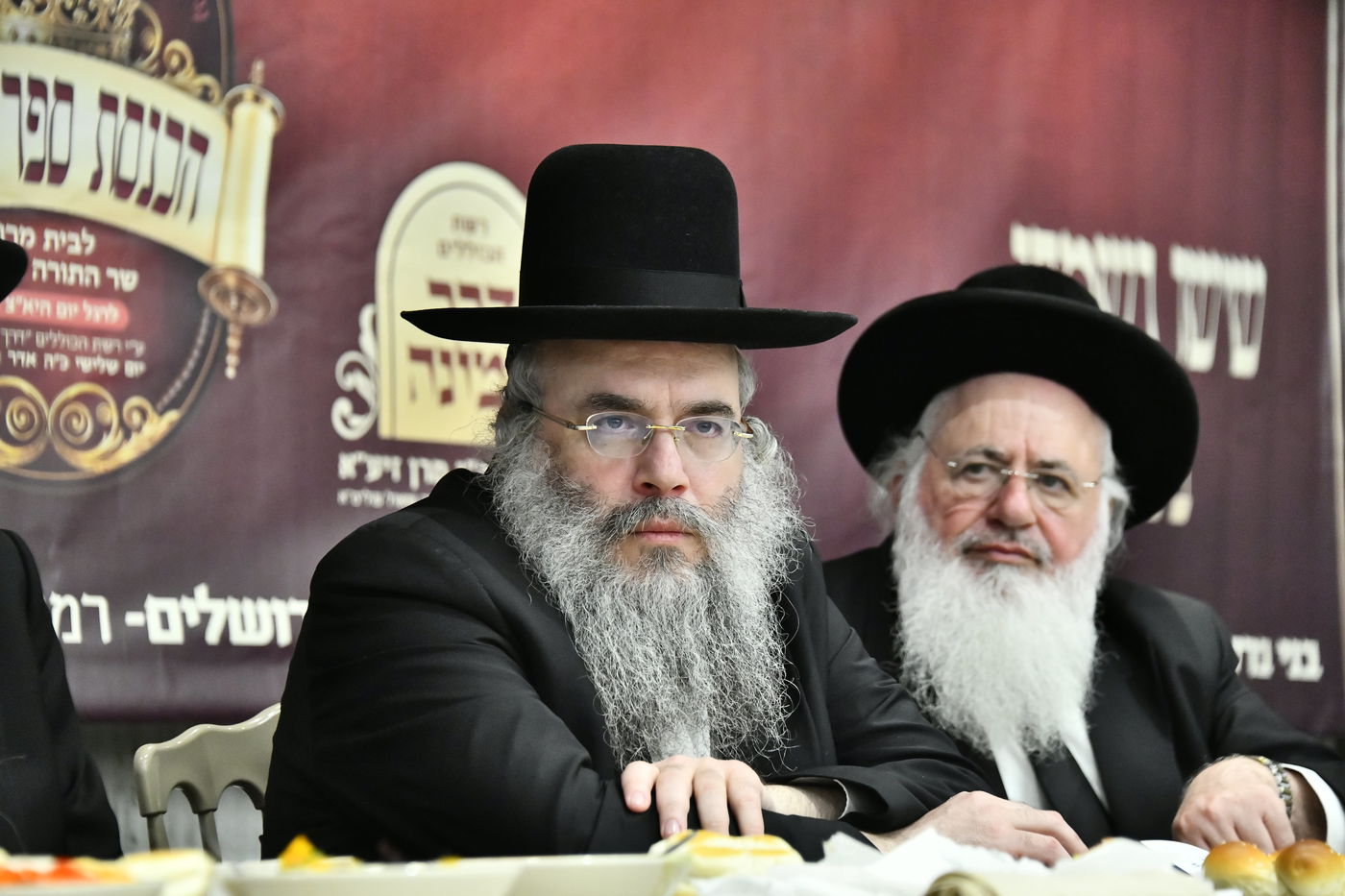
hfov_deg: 16.4
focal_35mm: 125
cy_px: 448
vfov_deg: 11.0
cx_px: 672
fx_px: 4669
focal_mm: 125
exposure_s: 1/160
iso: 4000
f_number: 5.6
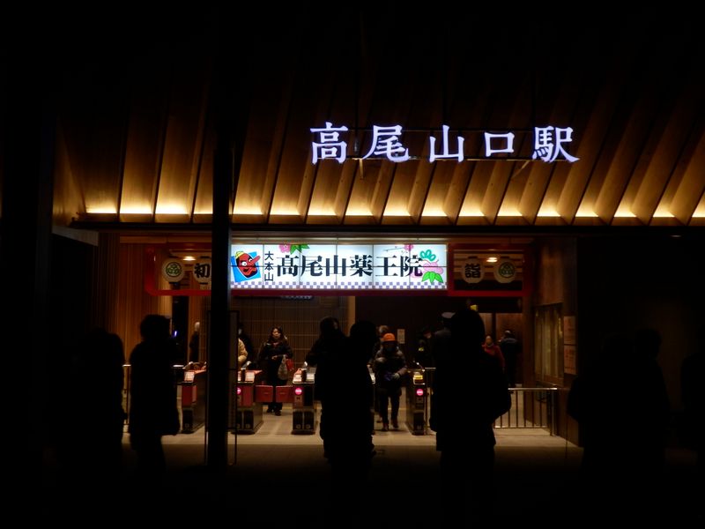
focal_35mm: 44
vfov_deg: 32.9
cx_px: 352
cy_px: 264
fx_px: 896
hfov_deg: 42.9
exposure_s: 1/40
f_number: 4.2
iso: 200
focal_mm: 7.9
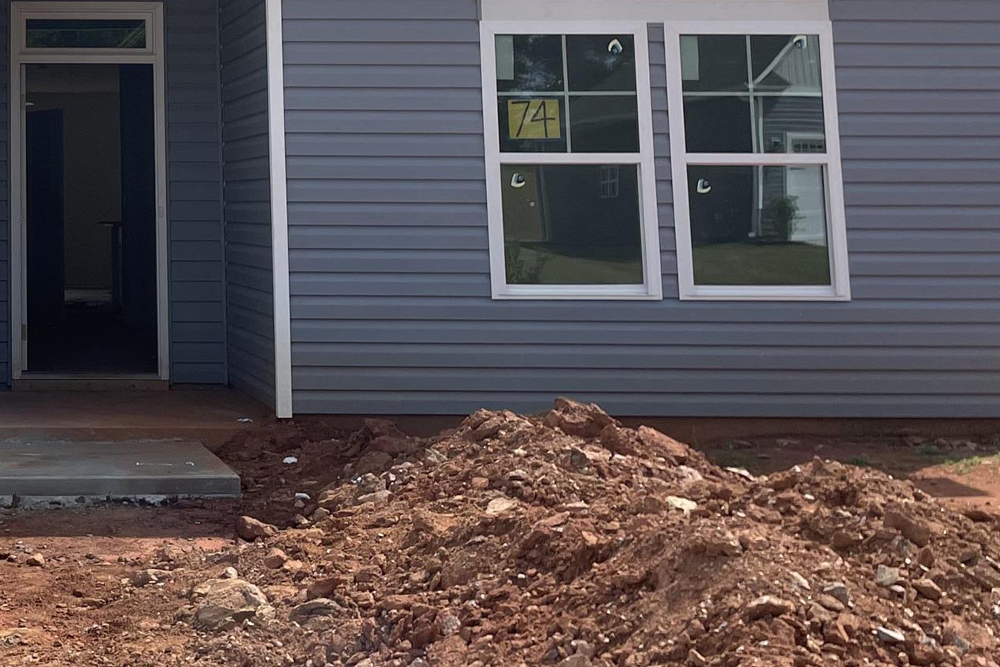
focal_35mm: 66
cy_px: -19
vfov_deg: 19.9
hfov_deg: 28.4
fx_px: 1833
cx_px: -28
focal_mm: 4.2
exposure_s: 1/6494
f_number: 1.6
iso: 32
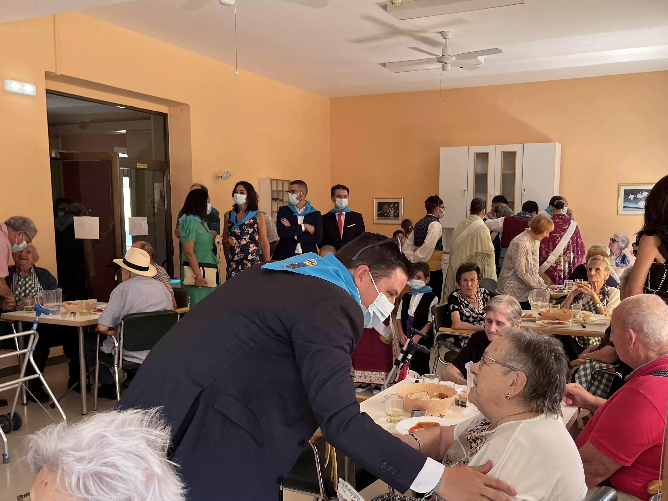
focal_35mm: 33
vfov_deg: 42.8
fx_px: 637
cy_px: 296
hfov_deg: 55.2
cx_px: 367
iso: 125
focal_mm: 5.1
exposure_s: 1/121
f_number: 1.6
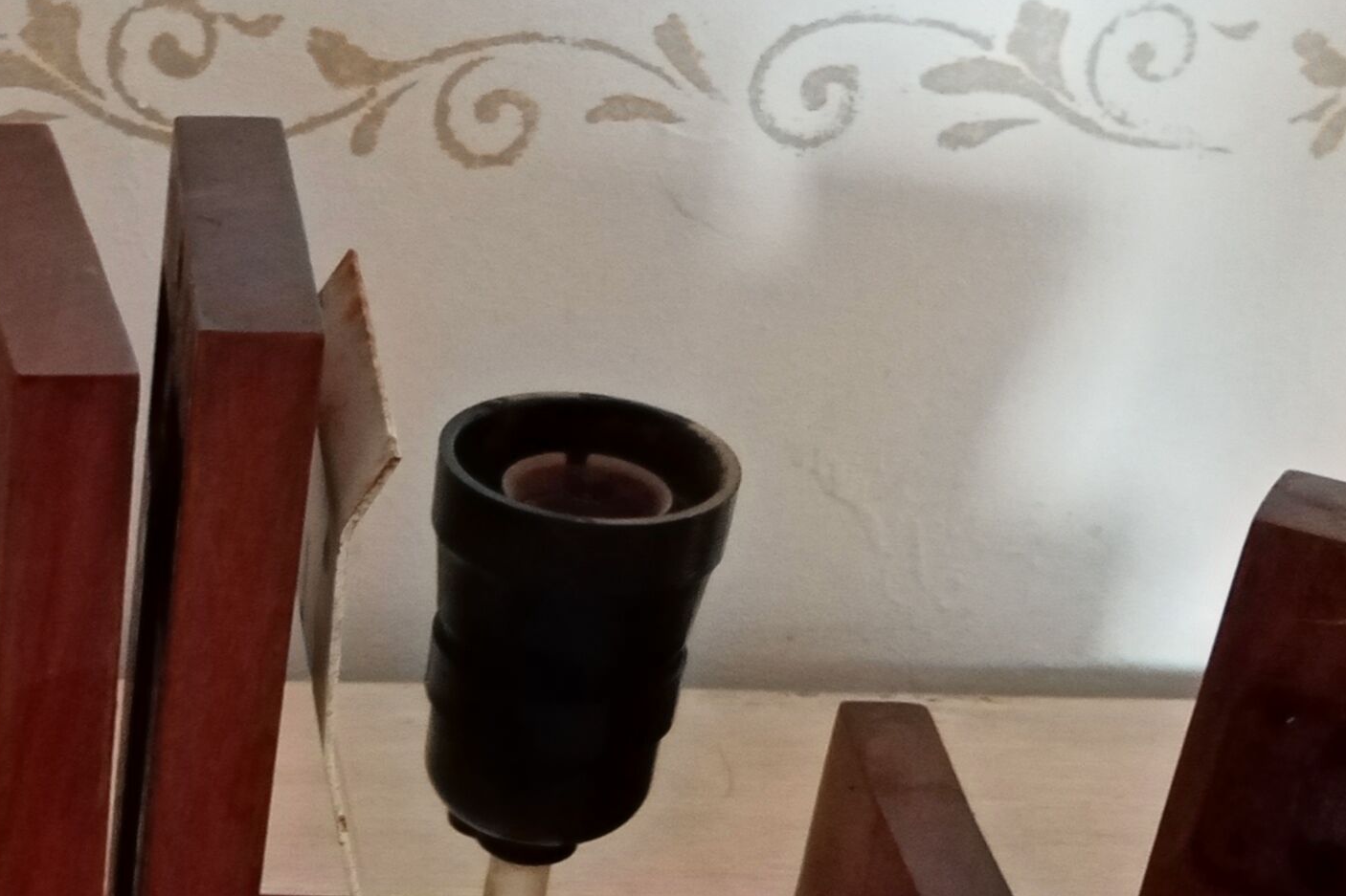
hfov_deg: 24.2
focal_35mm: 80
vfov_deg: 16.7
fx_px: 2991
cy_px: 905
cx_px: -11
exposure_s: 1/25
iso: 654
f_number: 1.8
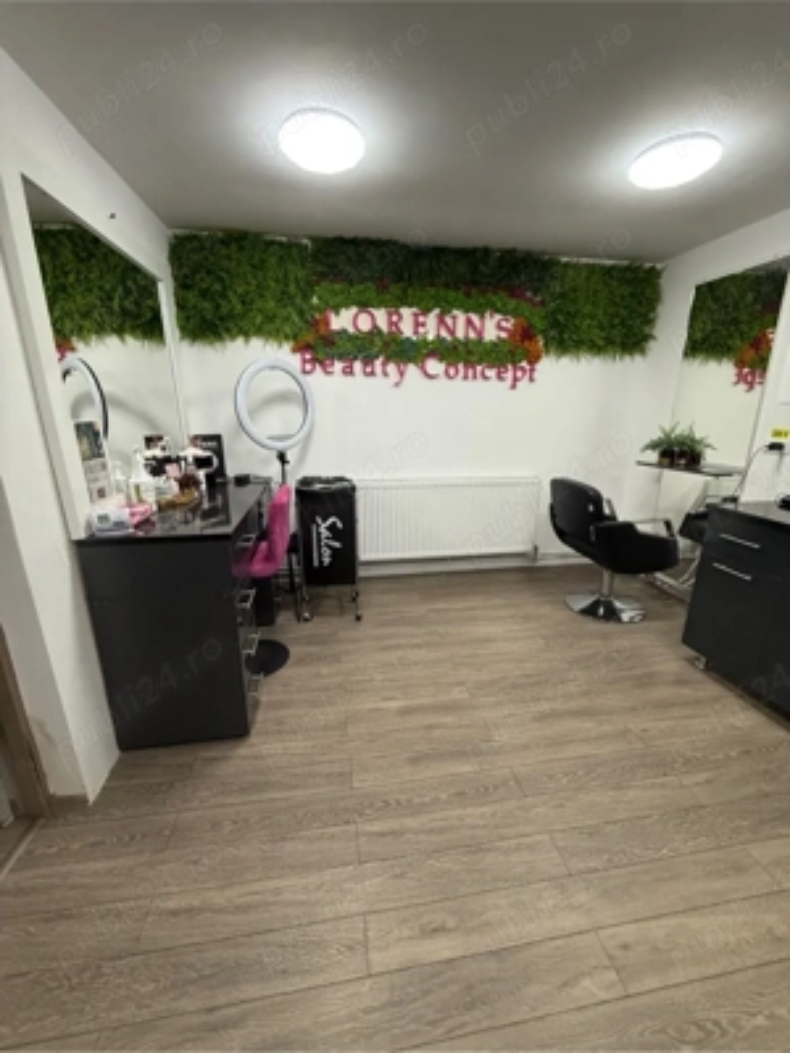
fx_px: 426
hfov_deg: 85.7
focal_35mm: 14
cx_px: 395
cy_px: 526
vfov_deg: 102.1
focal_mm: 2.22
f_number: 2.2
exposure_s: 1/100
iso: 200
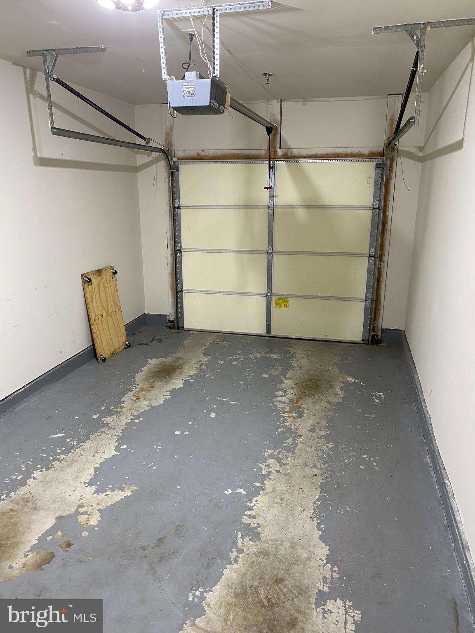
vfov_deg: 67.3
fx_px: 476
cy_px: 316
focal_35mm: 26
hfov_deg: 53.1
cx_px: 238
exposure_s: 1/60
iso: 125
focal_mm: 4.25
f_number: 1.8
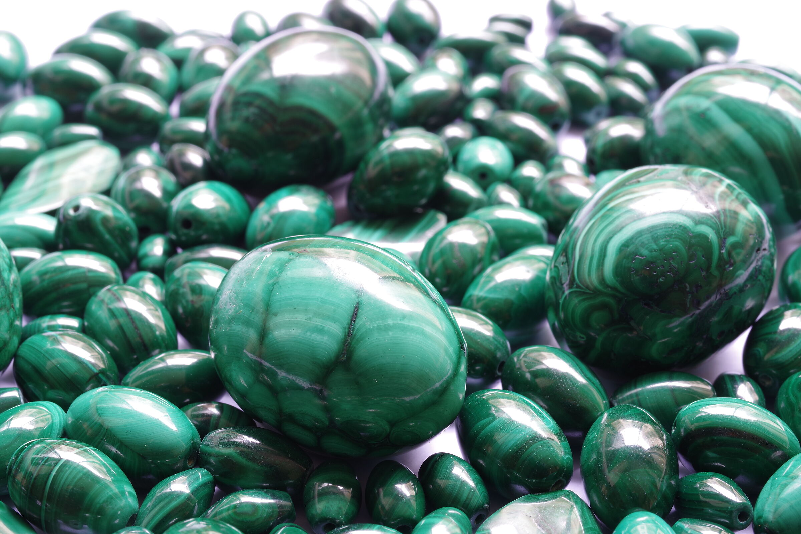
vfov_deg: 27.0
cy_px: 267
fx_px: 1113
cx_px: 400
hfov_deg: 39.6
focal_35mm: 50
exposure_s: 3
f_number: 22
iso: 100
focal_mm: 50
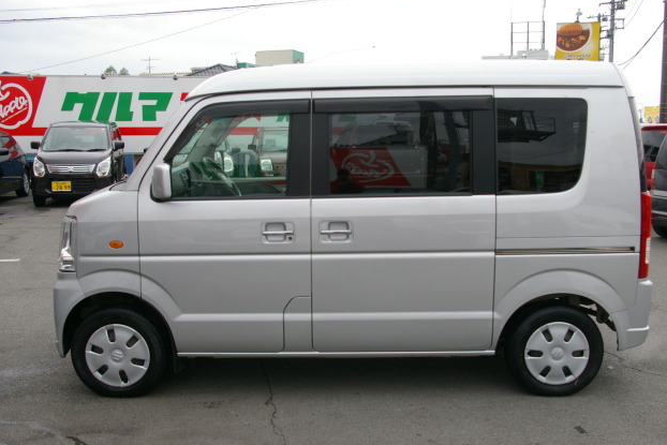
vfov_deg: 36.0
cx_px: 342
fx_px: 686
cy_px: 219
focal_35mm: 37
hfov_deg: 51.9
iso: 200
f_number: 6.7
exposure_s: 1/125
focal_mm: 24
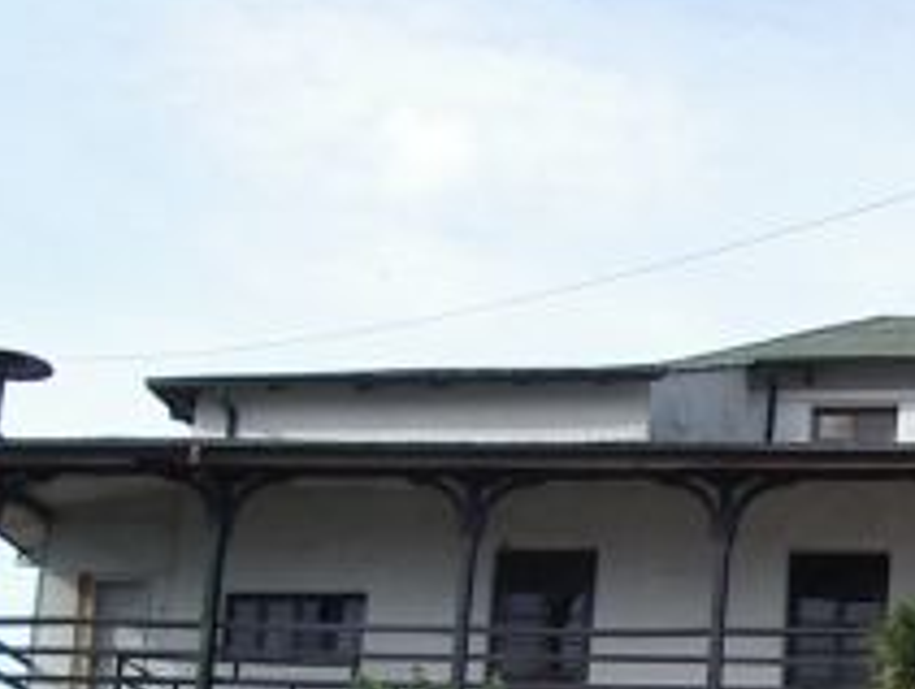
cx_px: 1206
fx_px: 3045
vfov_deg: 12.7
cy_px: 732
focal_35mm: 115
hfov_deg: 16.1
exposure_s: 1/200
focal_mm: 5.8
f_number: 4.8
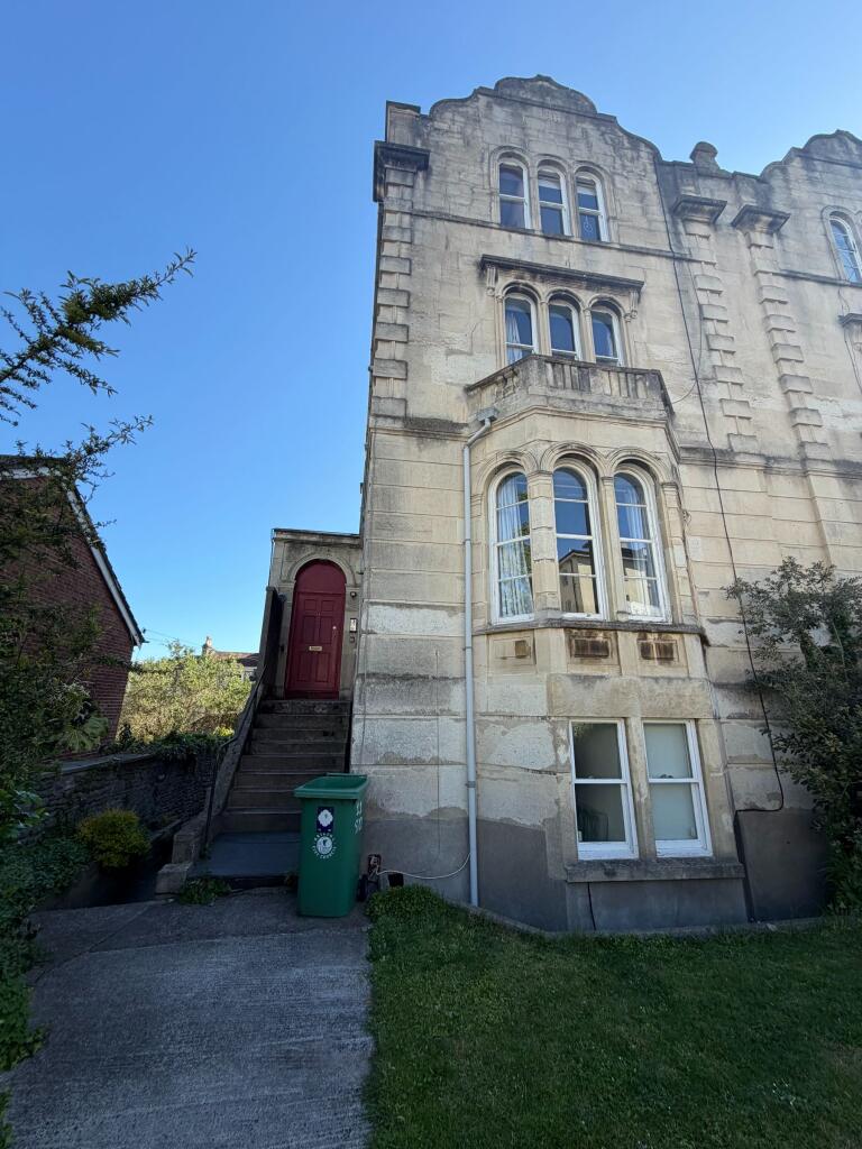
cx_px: 431
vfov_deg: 102.1
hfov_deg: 85.7
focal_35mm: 14
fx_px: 465
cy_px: 574
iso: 50
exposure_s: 1/502
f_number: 2.2
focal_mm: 2.22
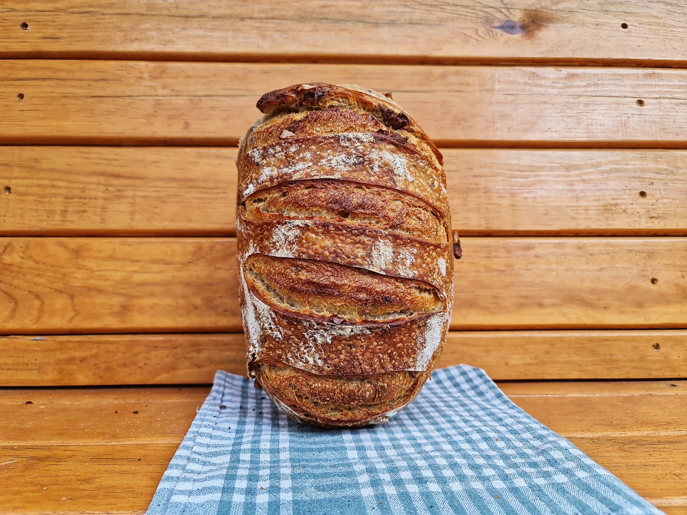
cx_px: 344
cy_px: 258
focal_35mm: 25
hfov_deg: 69.4
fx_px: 496
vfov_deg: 54.9
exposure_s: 1/119
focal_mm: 7
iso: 64
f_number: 1.8
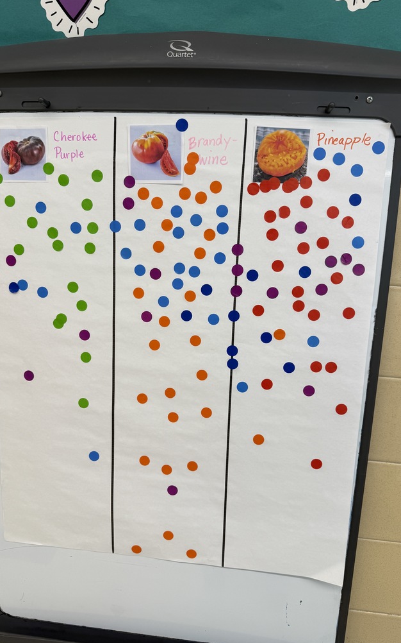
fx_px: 455
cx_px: 184
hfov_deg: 47.5
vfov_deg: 70.4
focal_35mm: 26
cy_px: 327
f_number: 1.78
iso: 64
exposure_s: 1/121
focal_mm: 6.76
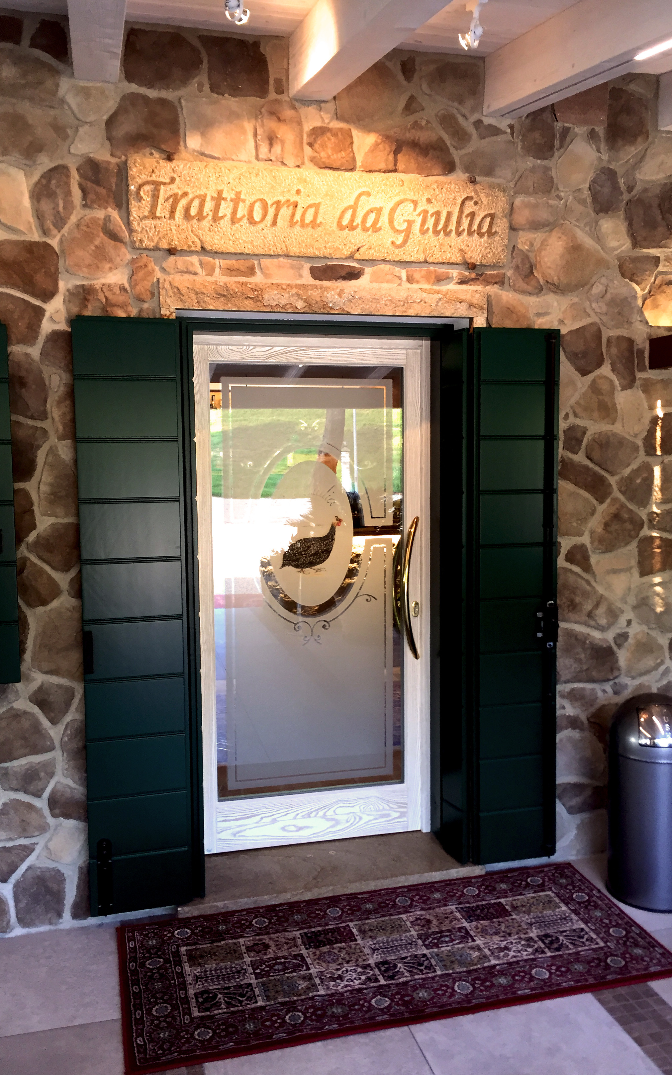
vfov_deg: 61.2
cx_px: 349
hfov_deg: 40.6
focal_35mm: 31
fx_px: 908
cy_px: 535
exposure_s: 1/33
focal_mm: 4.15
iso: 50
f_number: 2.2
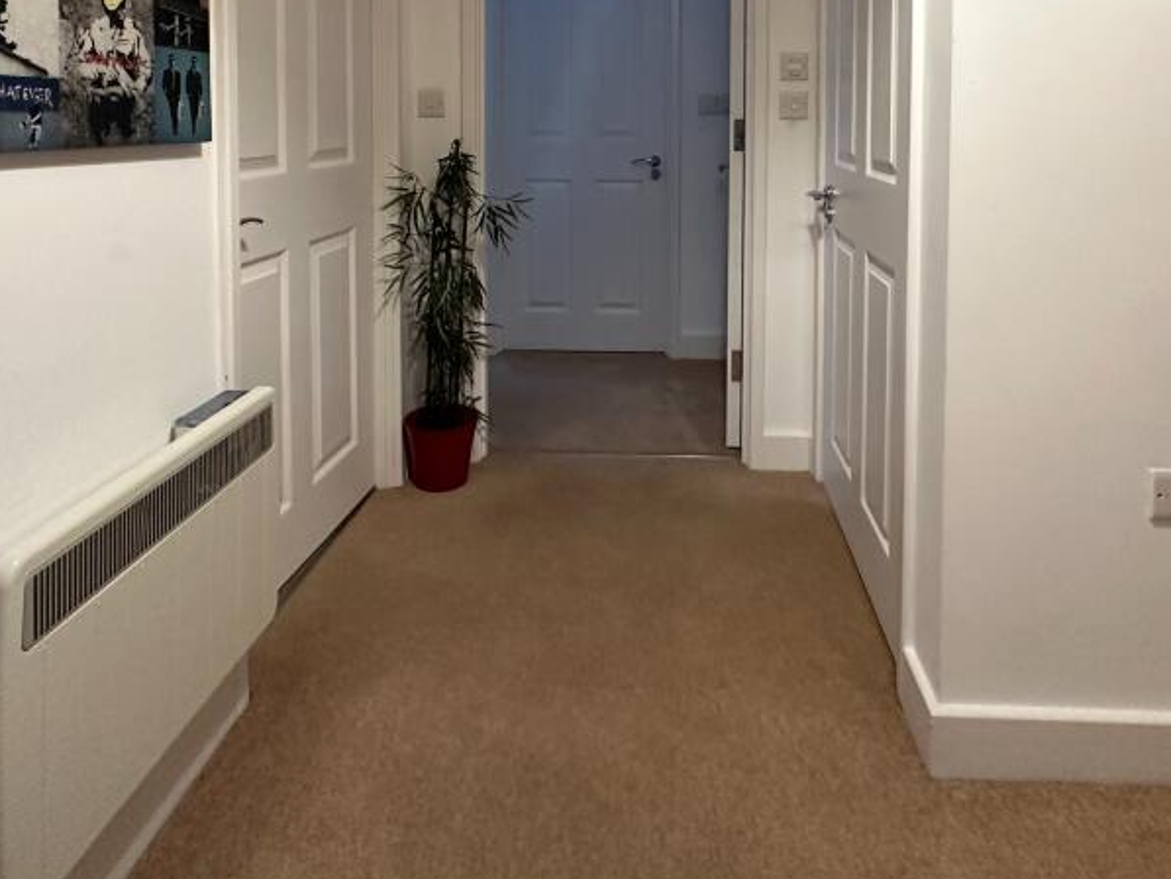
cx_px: 636
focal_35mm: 24
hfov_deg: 71.4
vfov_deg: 52.0
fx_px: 812
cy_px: 137
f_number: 2.2
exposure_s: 1/60
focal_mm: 2.22
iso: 400
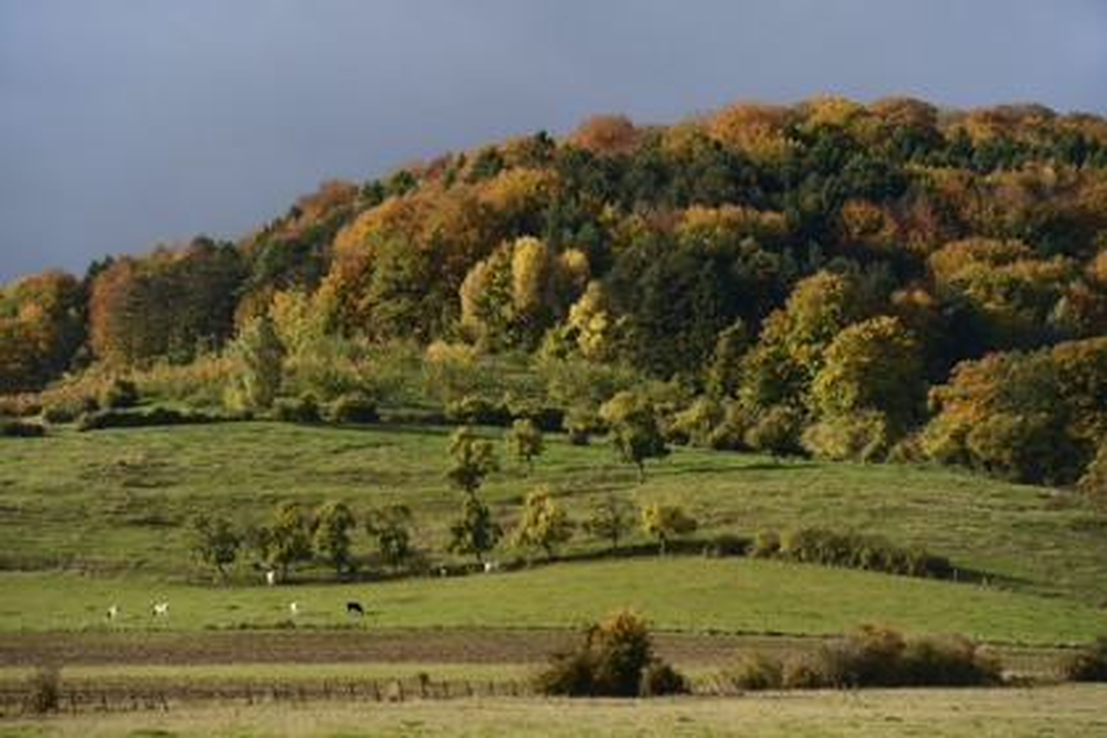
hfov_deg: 10.3
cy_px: 369
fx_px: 6150
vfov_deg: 6.9
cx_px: 554
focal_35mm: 200
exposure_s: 1/400
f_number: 8
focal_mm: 200
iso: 400
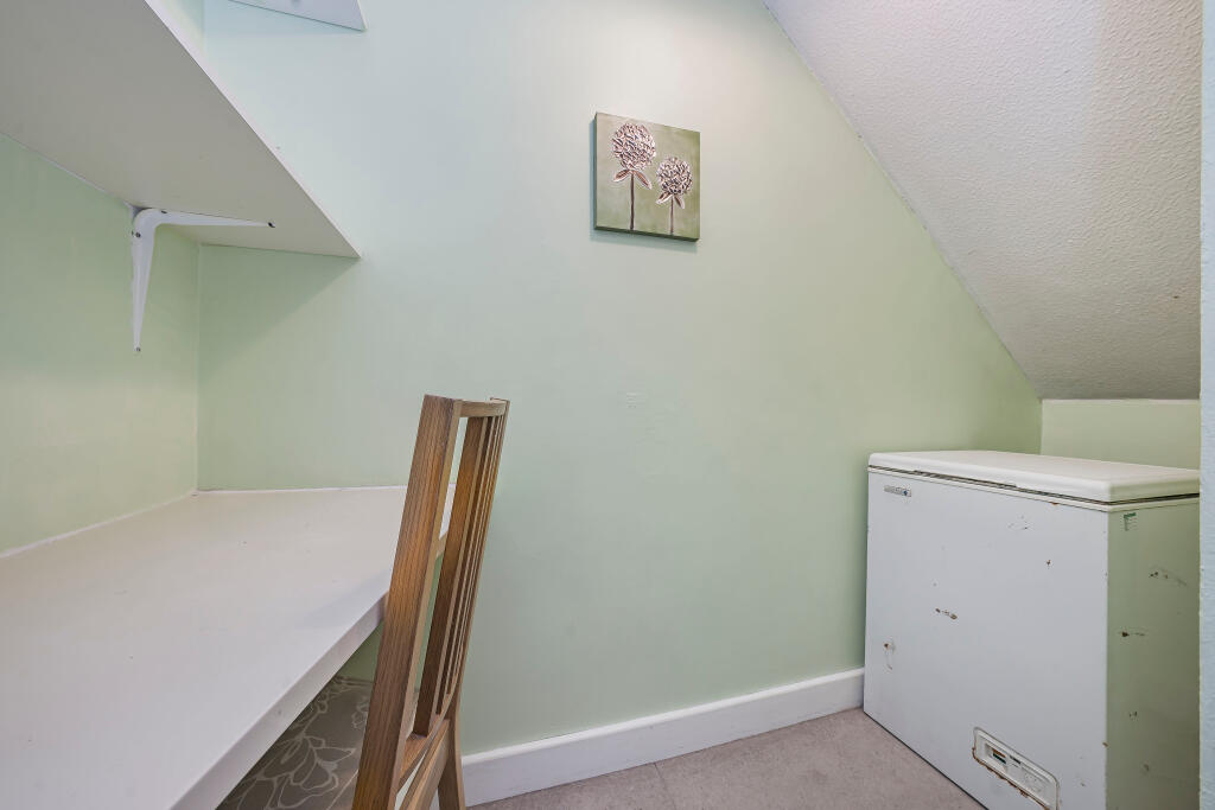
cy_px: 405
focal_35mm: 12
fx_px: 405
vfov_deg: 90.0
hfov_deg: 112.6
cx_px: 608
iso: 320
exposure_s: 1/5
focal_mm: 12
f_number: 9
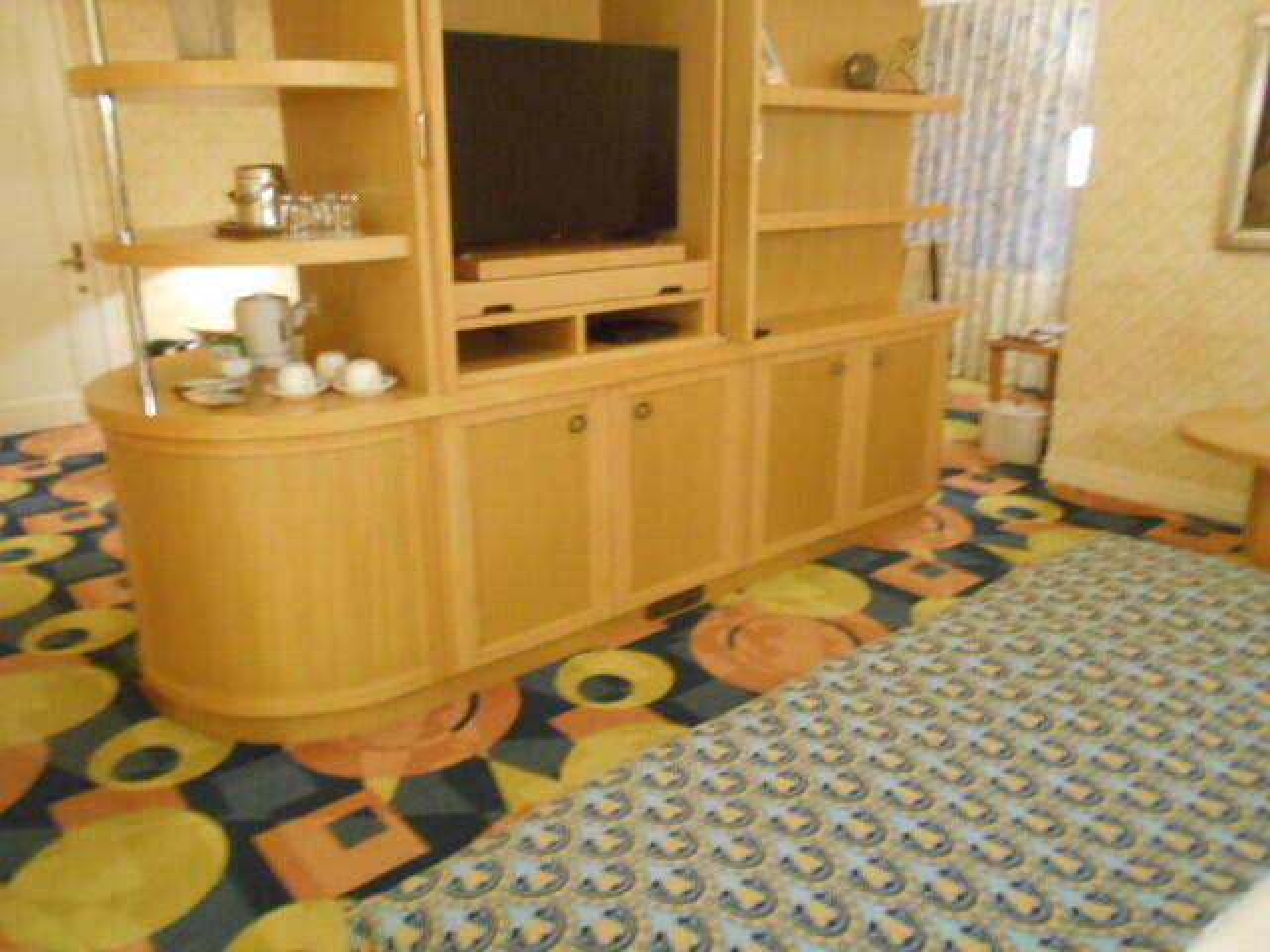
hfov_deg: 67.3
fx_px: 954
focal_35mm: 26
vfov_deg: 53.1
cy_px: 476
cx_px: 635
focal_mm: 4.6
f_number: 3.2
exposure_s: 1/8
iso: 800
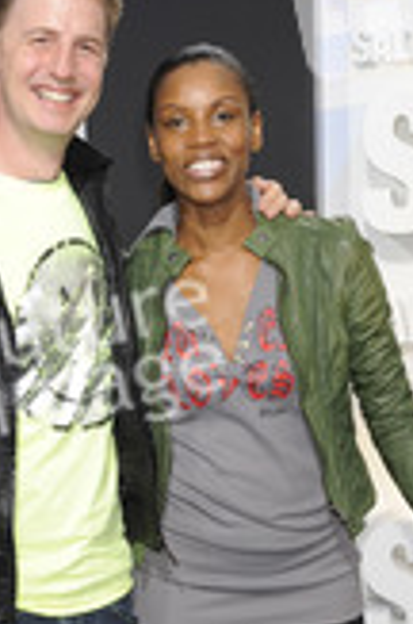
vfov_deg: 17.1
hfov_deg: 11.6
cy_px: 563
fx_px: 2039
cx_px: 138
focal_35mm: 118
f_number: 5.6
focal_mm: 48
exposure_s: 1/160
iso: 640
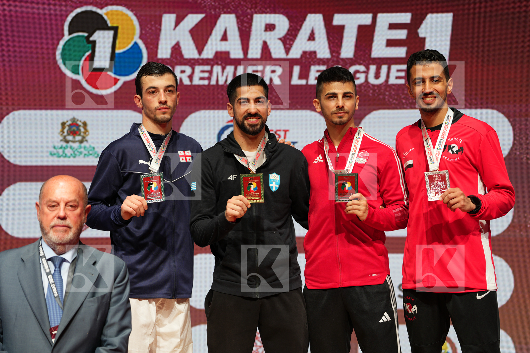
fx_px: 2164
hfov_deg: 14.0
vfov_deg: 9.3
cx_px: 265
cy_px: 176
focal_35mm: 147
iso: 200
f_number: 2.8
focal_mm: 147
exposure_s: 1/250
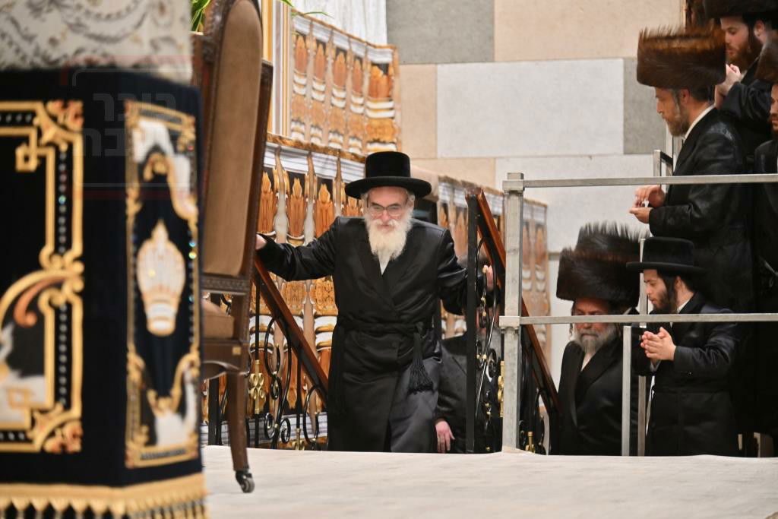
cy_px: 260
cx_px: 389
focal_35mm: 105
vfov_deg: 13.0
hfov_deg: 19.5
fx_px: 2269
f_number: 4
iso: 1000
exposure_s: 1/200
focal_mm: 105
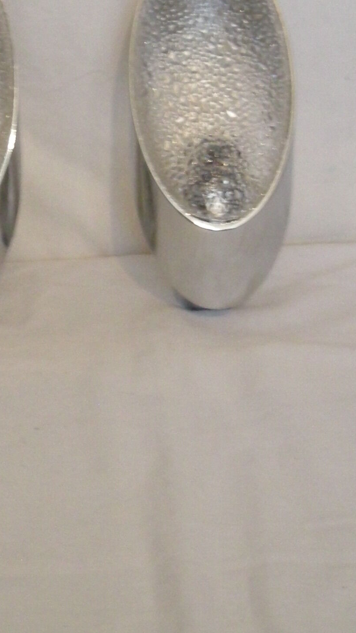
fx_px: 1360
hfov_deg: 14.9
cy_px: 202
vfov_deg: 26.0
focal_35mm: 81
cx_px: 103
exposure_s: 1/36.6
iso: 400
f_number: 2.8
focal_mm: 5.7
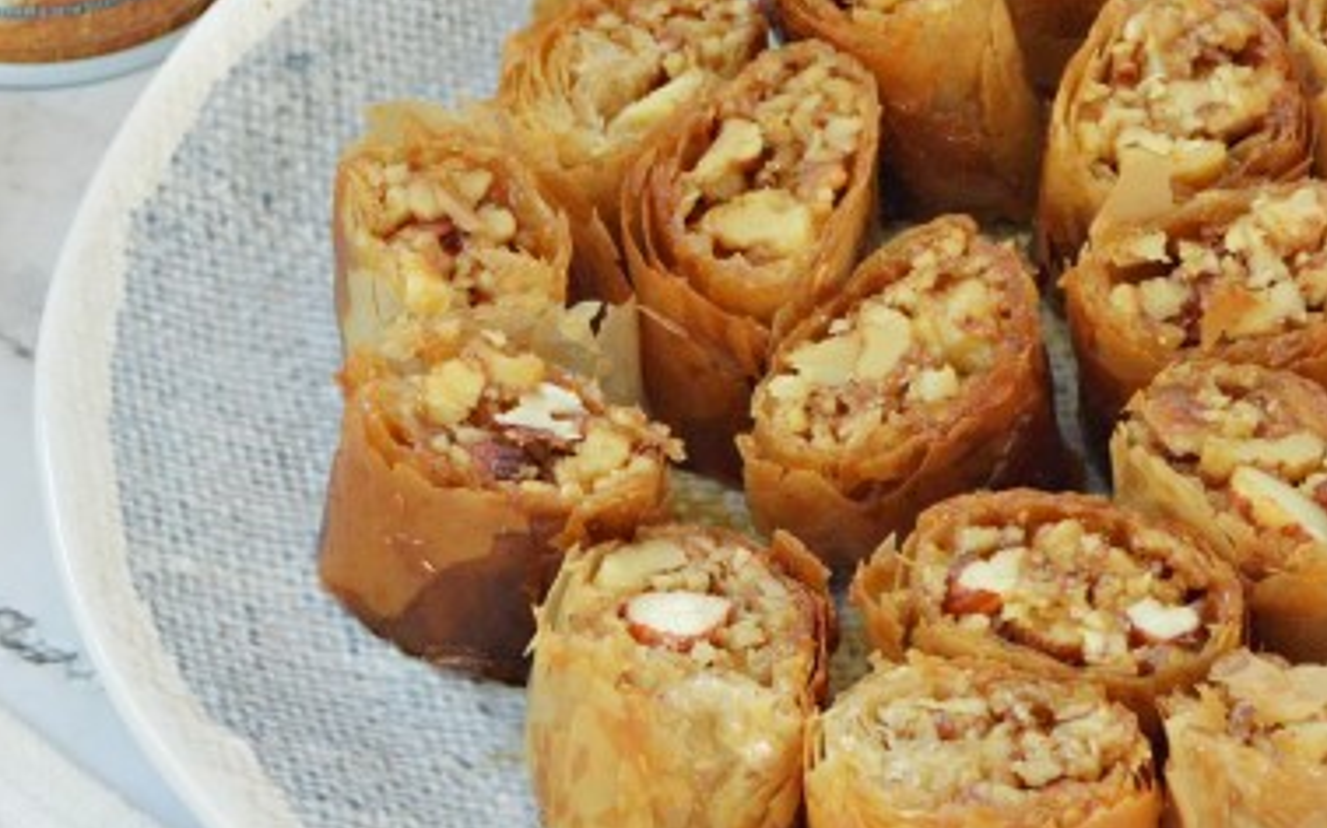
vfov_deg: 8.0
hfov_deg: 12.8
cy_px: 77
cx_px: 953
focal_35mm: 164
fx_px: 5913
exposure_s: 1/125
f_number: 7.1
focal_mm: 35
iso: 800
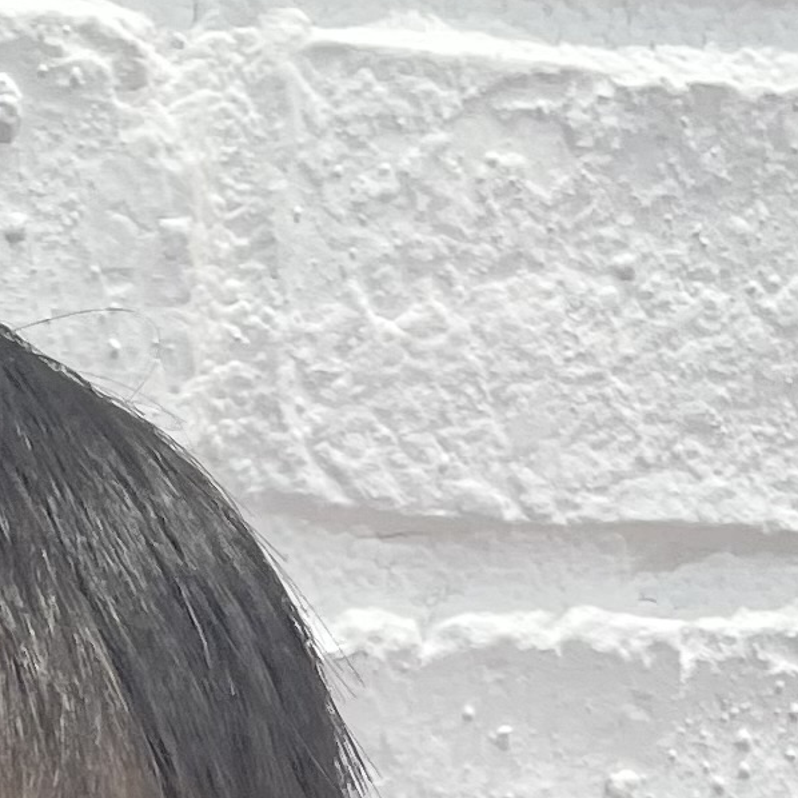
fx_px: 3964
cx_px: -162
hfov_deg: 11.3
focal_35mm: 152
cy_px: 1941
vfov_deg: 10.0
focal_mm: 4.2
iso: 80
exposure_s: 1/100
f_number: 1.6
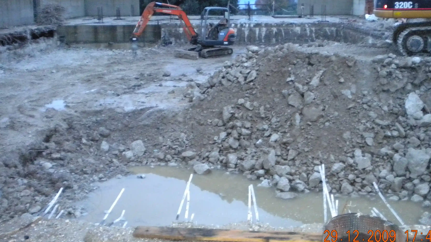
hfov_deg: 48.3
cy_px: 95
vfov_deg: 28.3
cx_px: 232
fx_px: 480
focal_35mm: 42
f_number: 3.1
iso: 800
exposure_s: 1/30
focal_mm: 6.3
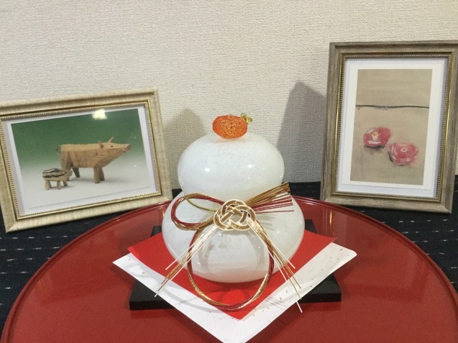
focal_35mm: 31
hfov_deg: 58.4
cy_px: 172
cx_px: 229
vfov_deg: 45.4
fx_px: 410
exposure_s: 1/24
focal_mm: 3.3
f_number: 2.4
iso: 200
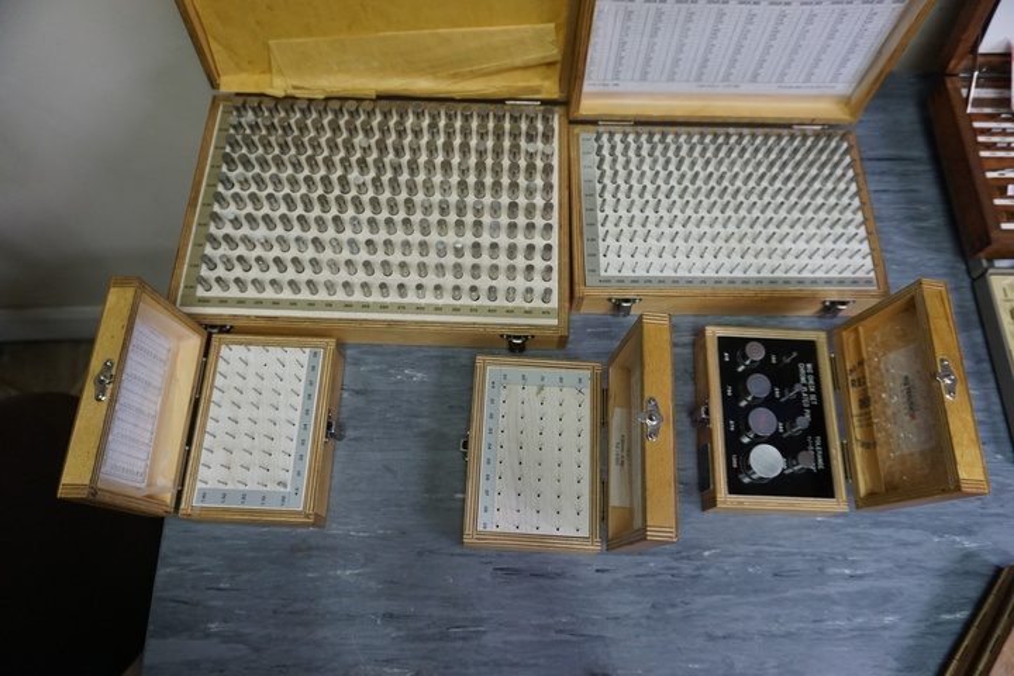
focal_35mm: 24
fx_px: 676
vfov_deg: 53.1
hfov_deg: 73.7
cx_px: 507
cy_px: 338
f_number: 4
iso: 800
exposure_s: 1/160
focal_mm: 16
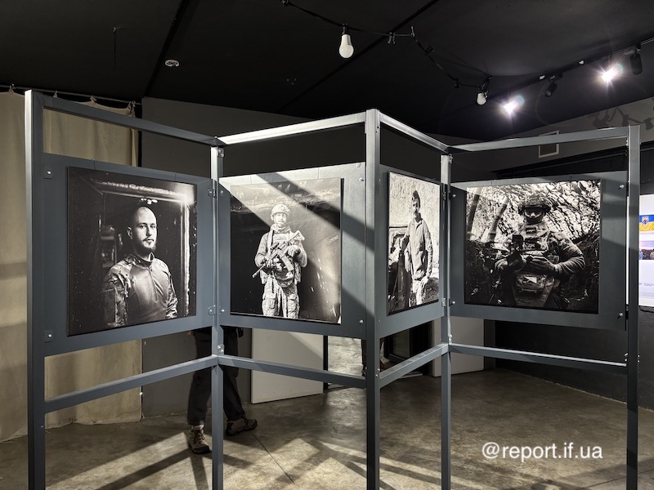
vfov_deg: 53.1
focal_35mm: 26
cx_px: 327
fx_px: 491
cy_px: 245
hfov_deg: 67.3
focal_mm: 5.96
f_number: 1.6
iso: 80
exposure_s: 1/50
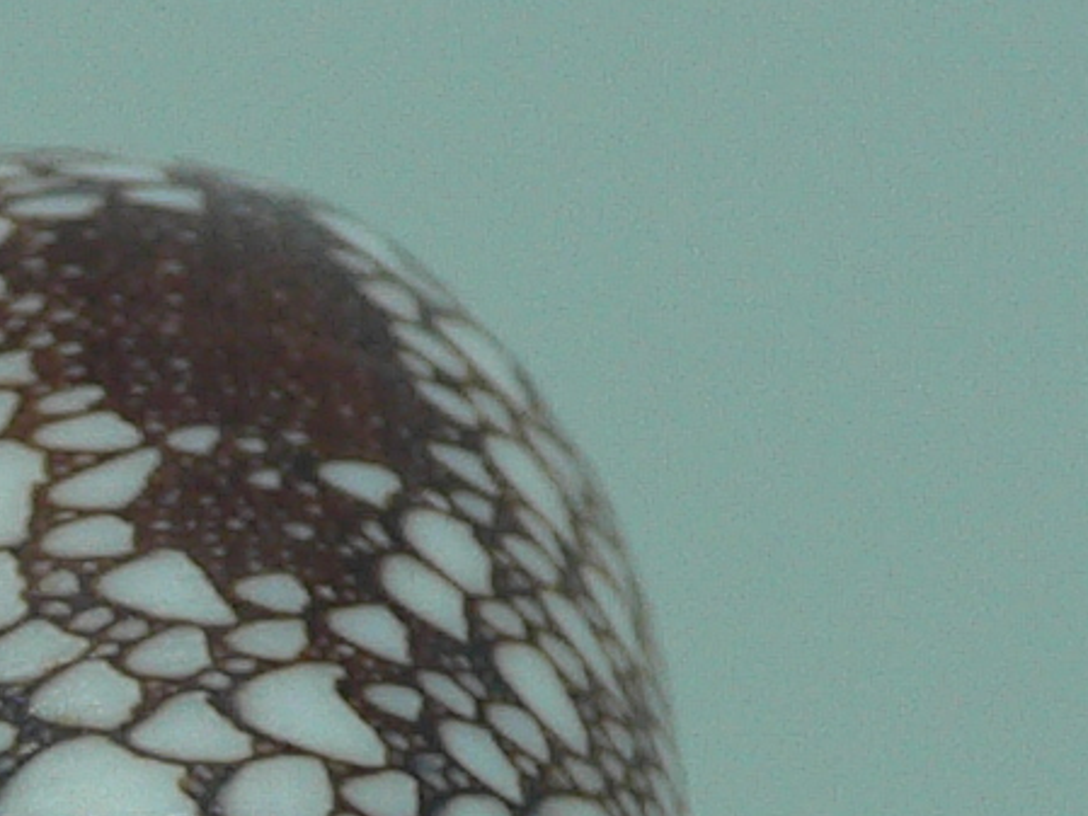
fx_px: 4936
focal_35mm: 157
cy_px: 1339
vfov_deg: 9.1
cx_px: 170
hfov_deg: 12.5
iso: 80
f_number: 2.8
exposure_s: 1/80
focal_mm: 4.6
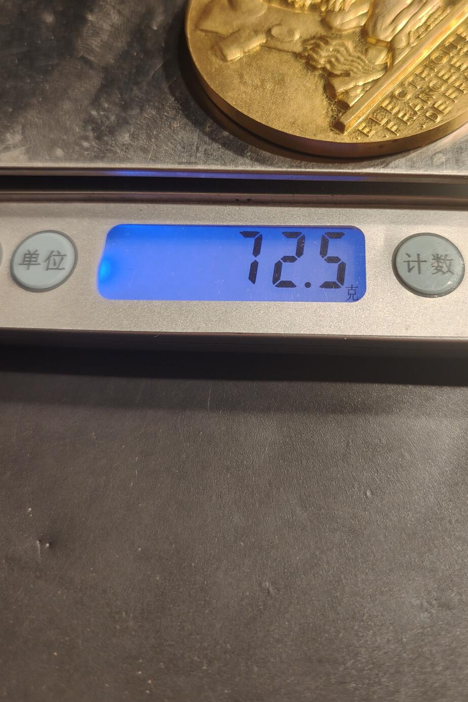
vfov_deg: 59.4
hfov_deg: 42.1
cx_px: 285
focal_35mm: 31
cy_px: 257
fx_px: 604
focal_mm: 6.06
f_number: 1.6
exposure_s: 1/200
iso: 200
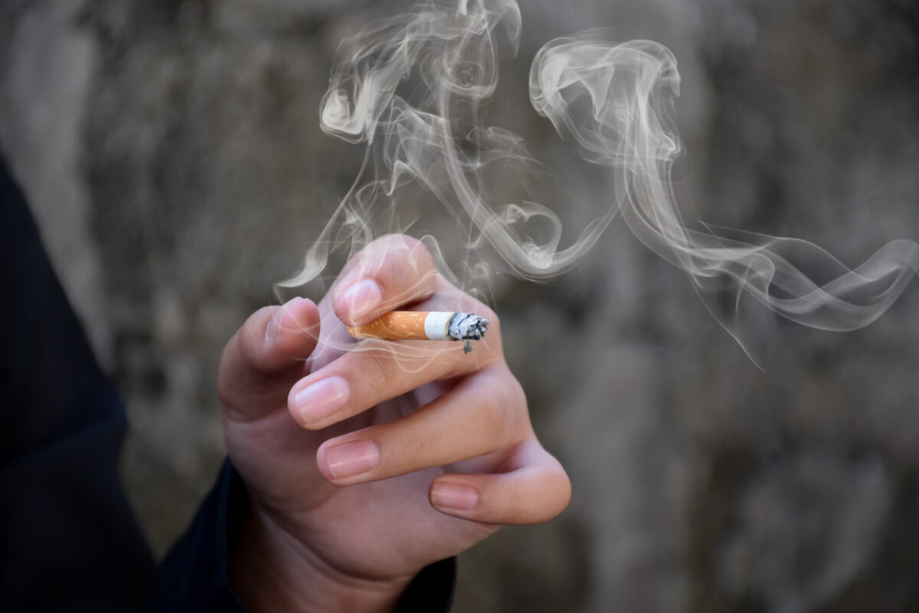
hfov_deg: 9.8
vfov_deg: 6.5
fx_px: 5360
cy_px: 306
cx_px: 460
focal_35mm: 210
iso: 450
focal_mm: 140
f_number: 5.6
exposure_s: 1/125
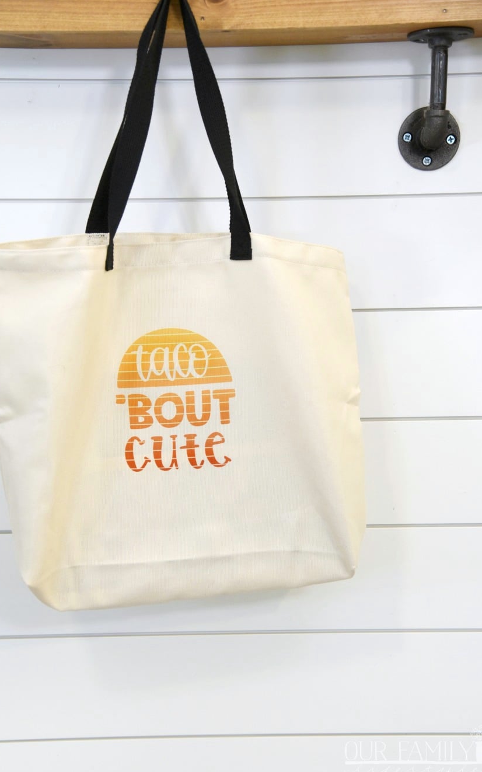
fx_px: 1093
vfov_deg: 38.9
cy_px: 393
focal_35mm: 52
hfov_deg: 24.9
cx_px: 235
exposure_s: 1/50
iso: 720
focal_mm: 50
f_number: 4
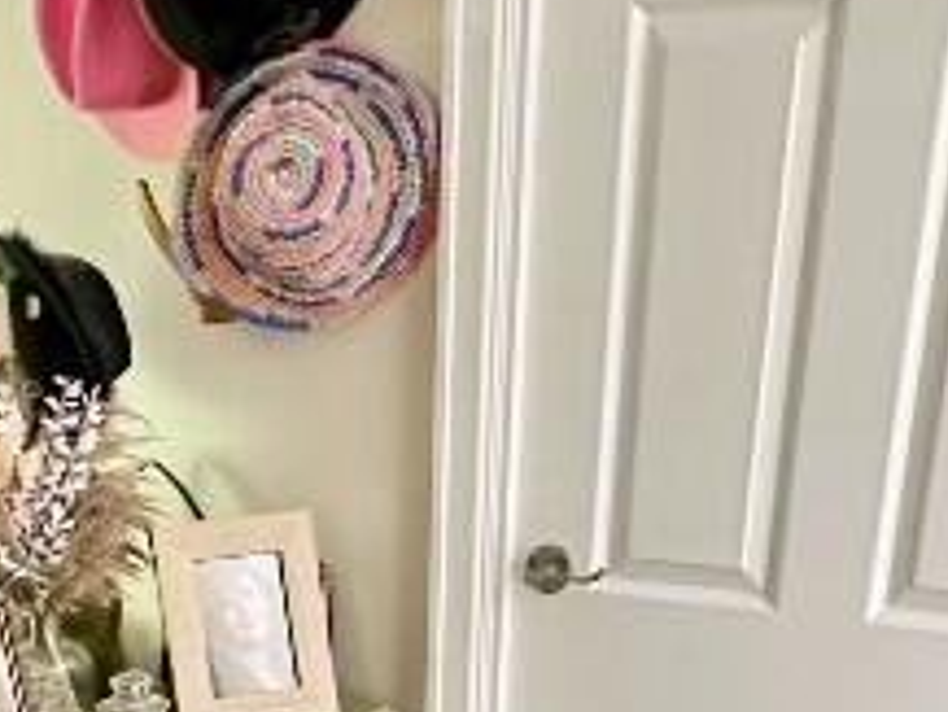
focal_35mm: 66
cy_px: 1048
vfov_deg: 19.6
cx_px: 214
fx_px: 1808
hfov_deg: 28.8
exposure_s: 1/60
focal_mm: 2.22
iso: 640
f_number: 2.2
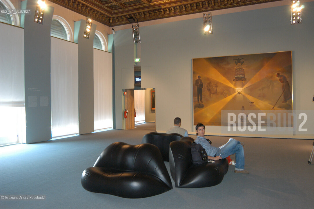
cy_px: 104
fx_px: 235
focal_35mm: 27
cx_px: 157
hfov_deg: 67.4
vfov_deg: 47.8
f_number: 5.6
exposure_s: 1/15
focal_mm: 18
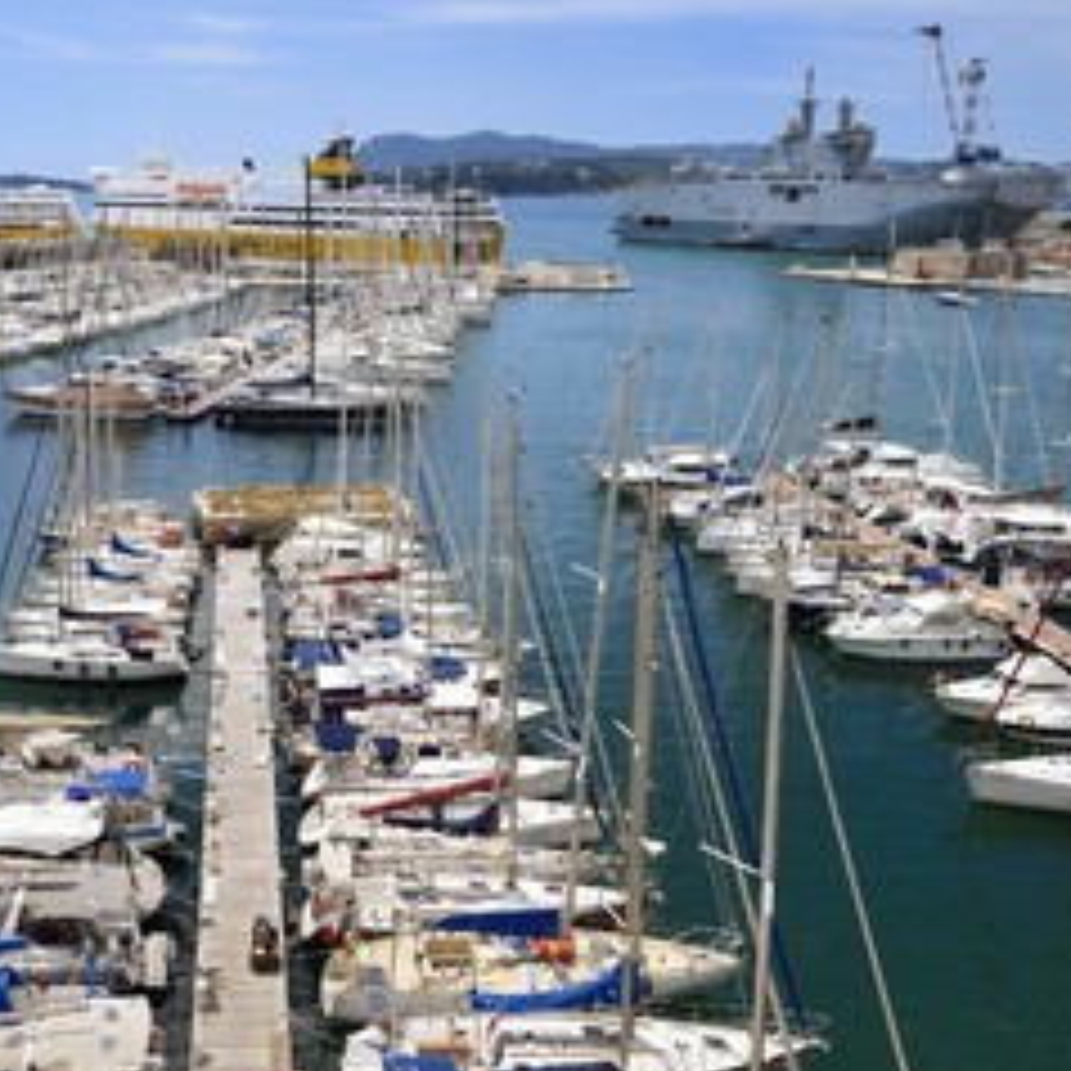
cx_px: 250
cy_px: 580
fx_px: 1575
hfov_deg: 36.5
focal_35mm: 45
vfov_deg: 37.5
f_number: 9
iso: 200
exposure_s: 1/800
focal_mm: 30
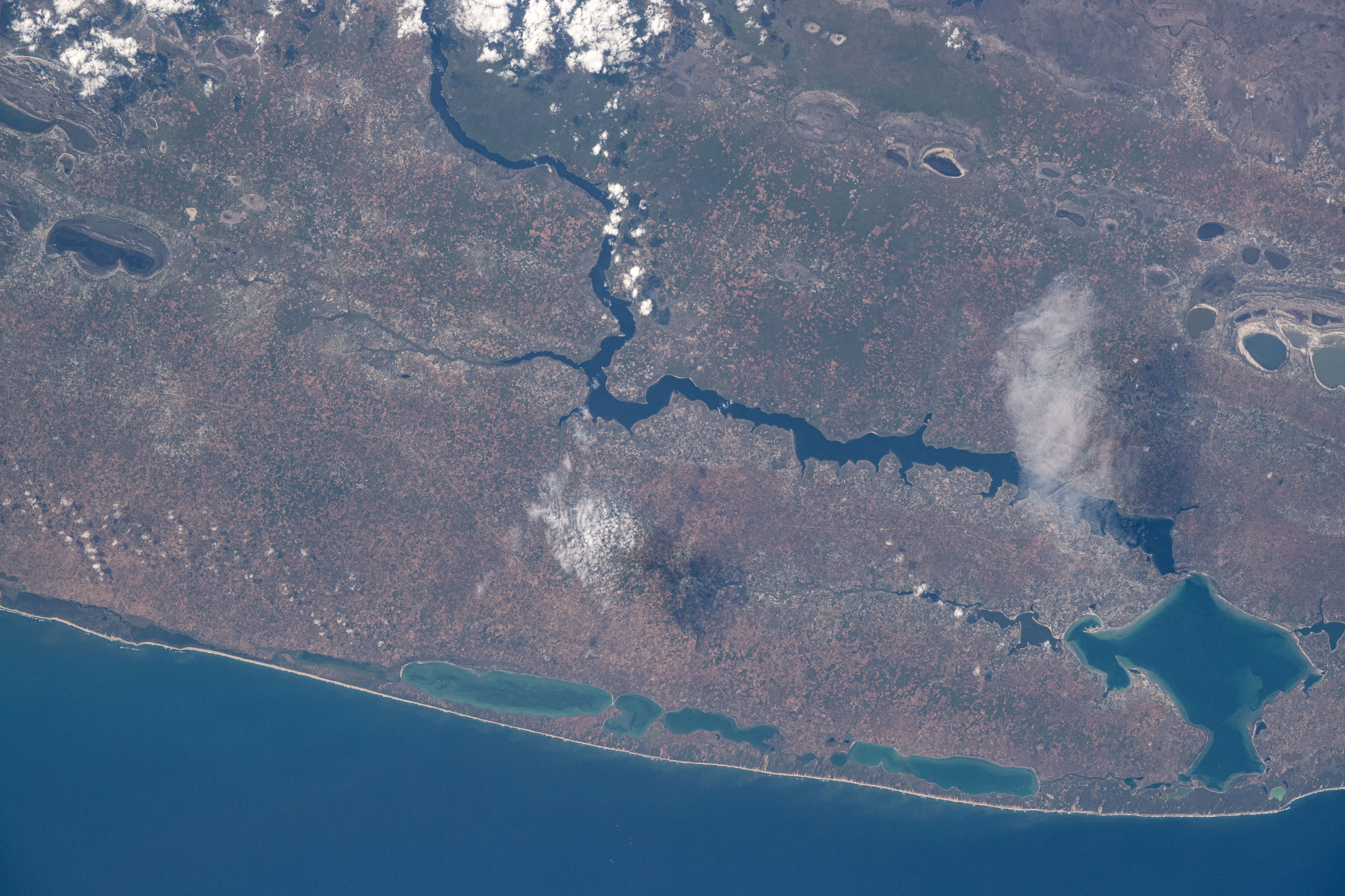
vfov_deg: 6.9
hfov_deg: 10.3
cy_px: 448
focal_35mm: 200
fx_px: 7472
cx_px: 672
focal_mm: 200
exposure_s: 1/3200
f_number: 7.1
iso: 640
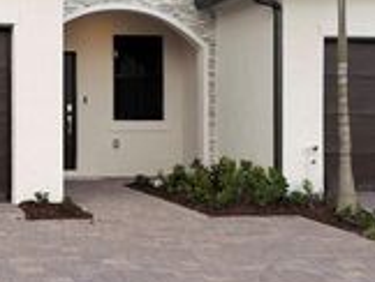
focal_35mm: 74
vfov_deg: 19.9
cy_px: 119
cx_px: 42
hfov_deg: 25.5
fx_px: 803
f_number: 1.78
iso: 100
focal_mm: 6.76
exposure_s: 1/622
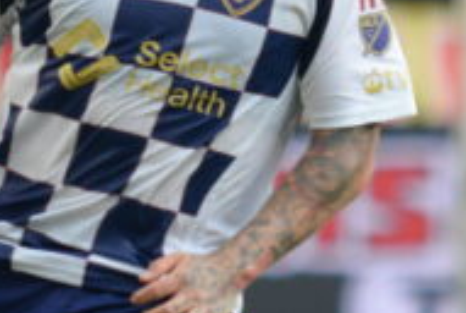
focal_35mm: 2676
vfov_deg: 0.5
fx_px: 34693
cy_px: 127
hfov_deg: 0.8
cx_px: 295
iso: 1600
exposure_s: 1/500
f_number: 8
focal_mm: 500
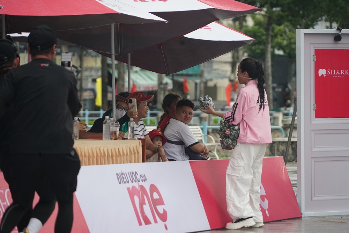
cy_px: 116
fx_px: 2298
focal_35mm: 237
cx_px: 174
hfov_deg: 8.7
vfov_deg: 5.8
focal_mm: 237
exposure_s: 1/1600
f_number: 8
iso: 3200
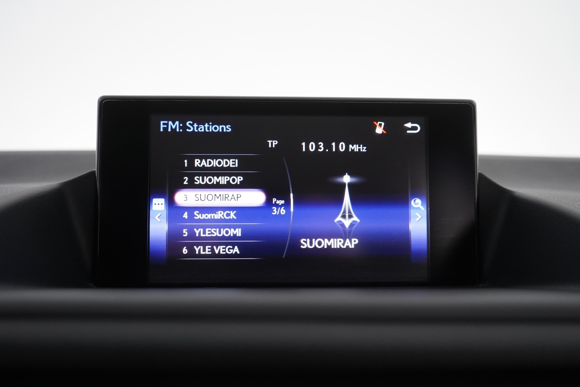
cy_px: 194
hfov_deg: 53.1
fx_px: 580
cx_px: 290
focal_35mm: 36
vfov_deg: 36.9
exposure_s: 1/60
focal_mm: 36
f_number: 5
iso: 4000
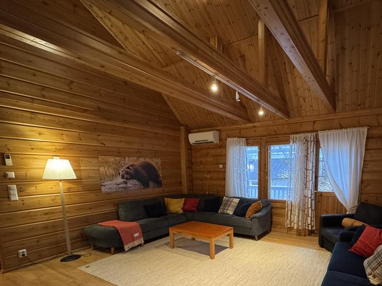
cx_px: 249
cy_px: 200
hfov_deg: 79.5
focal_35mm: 20
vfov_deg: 63.5
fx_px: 221
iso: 640
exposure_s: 1/50
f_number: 2.2
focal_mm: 2.22
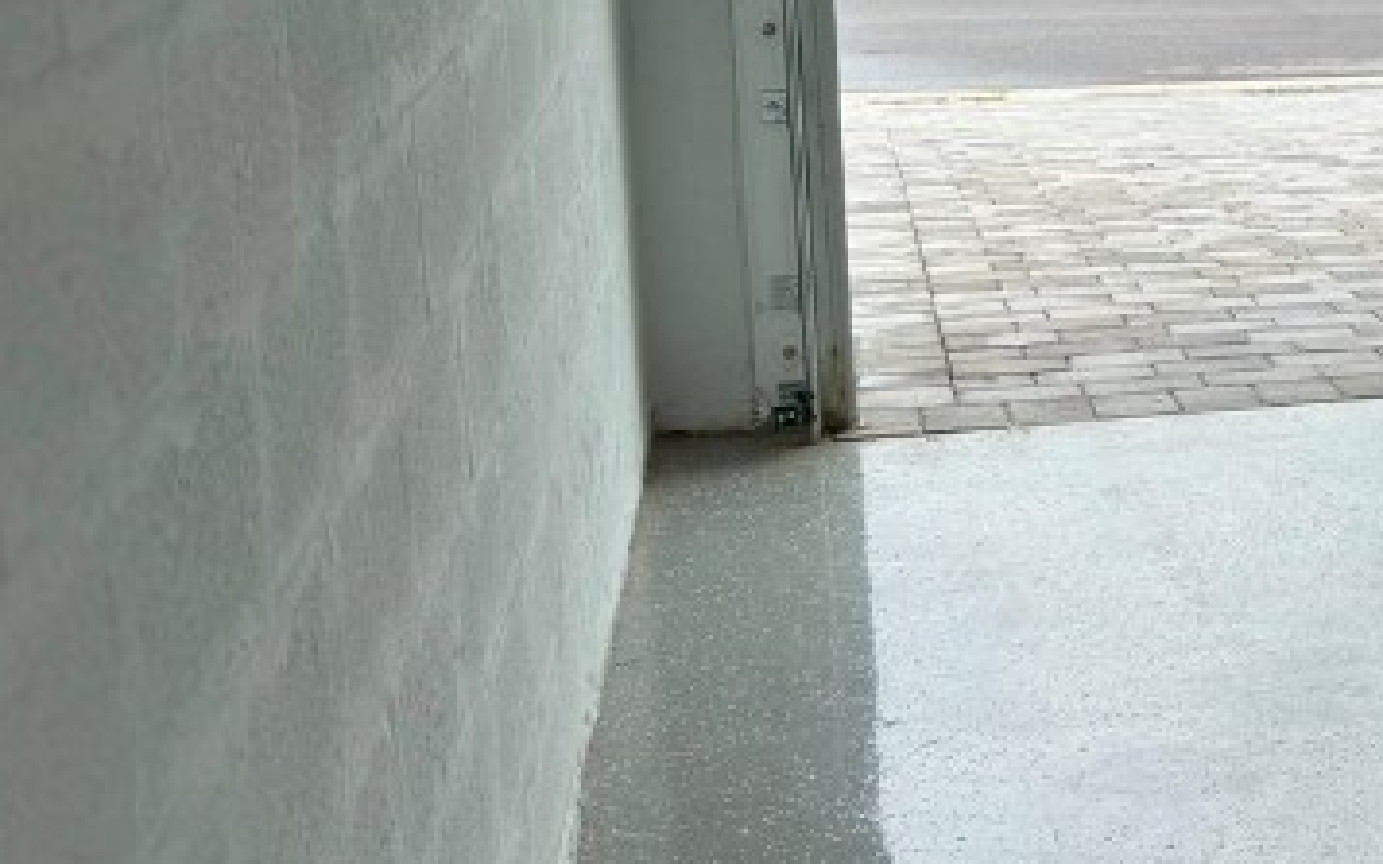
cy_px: 267
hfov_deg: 23.6
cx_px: 1964
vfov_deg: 17.8
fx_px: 2751
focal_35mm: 73
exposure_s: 1/2445
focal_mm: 6.76
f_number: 1.78
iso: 80
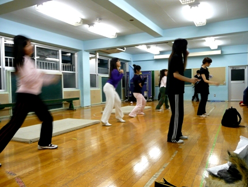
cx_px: 124
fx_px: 215
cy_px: 94
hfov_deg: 59.9
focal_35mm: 30
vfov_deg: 46.8
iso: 200
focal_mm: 4.9
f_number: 3.4
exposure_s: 1/13
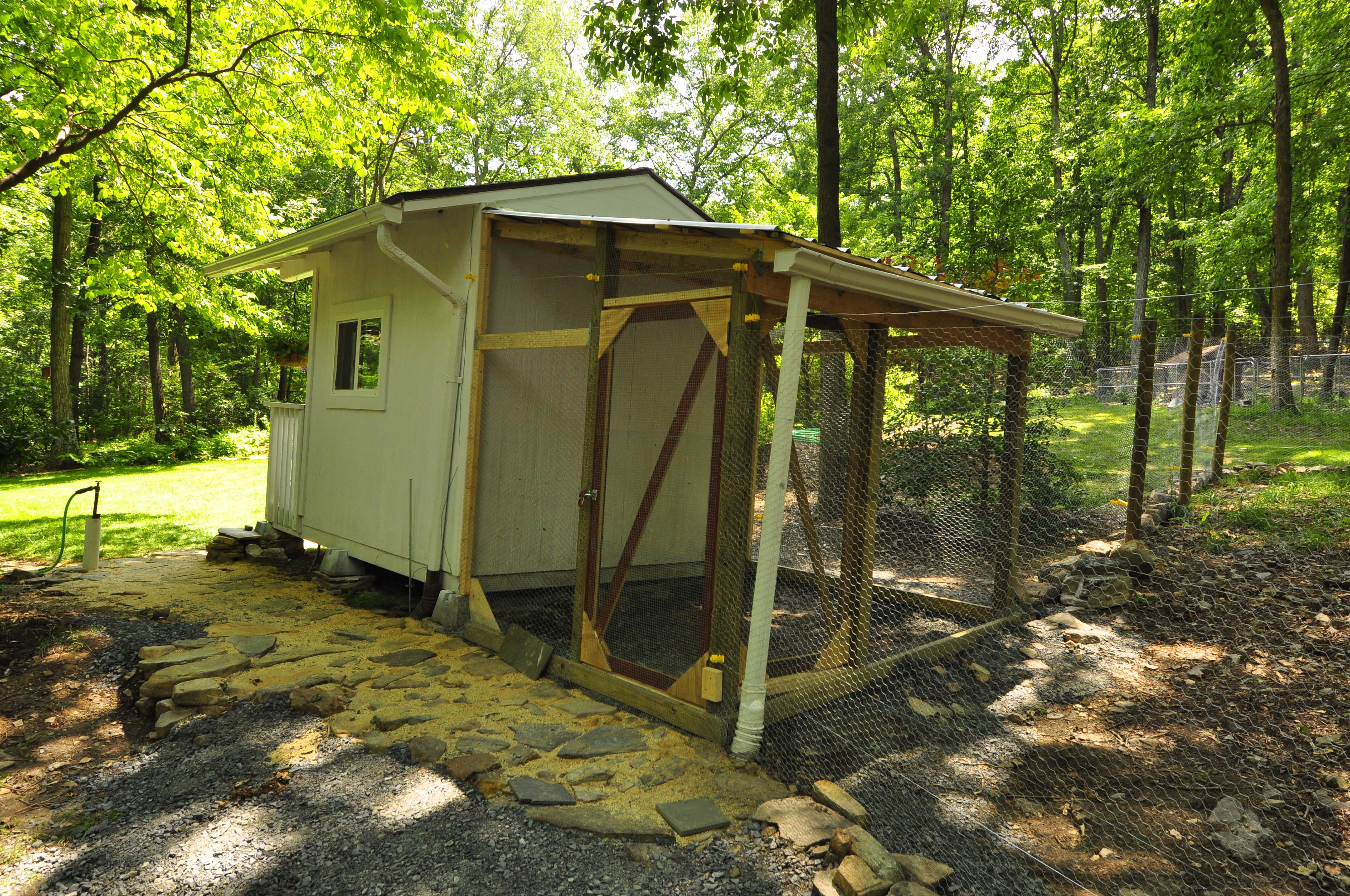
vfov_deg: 56.0
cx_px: 675
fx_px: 843
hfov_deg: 77.4
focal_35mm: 22
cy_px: 448
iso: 400
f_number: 7.1
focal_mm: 15
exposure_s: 1/200
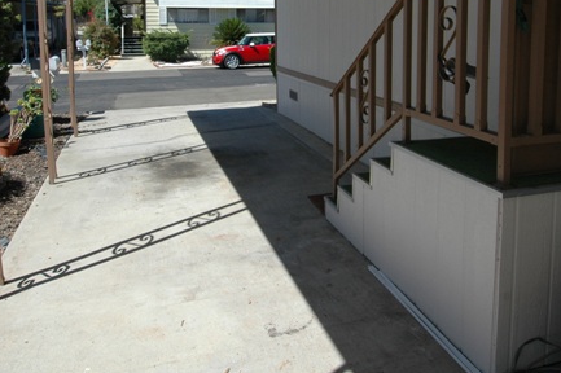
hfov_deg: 62.0
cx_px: 281
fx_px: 467
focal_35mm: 30
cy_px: 66
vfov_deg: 41.4
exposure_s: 1/400
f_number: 10
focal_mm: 12
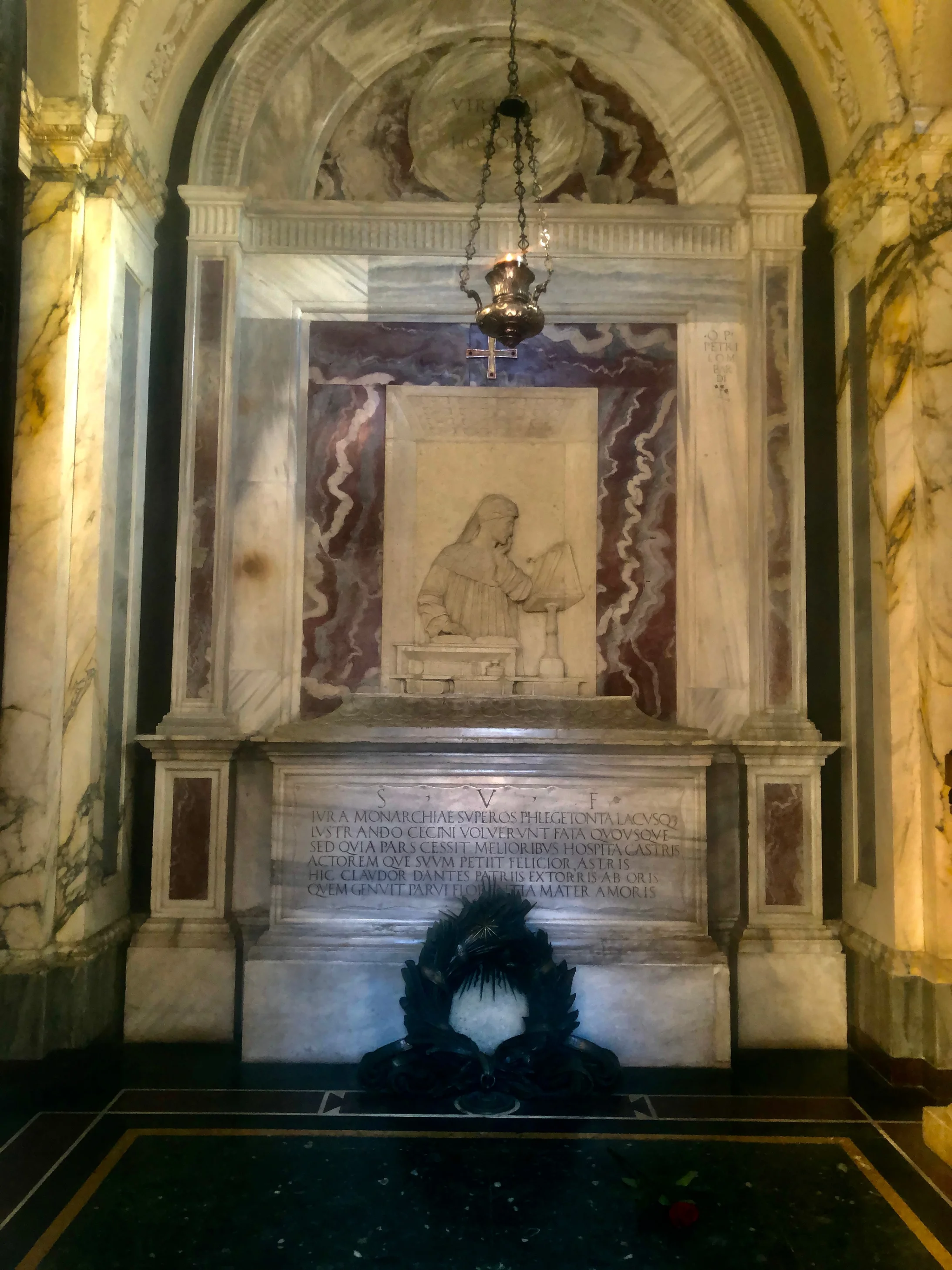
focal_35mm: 28
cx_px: 476
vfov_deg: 63.4
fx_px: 1027
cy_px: 635
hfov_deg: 49.7
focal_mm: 4
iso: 125
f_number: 1.8
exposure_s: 1/60
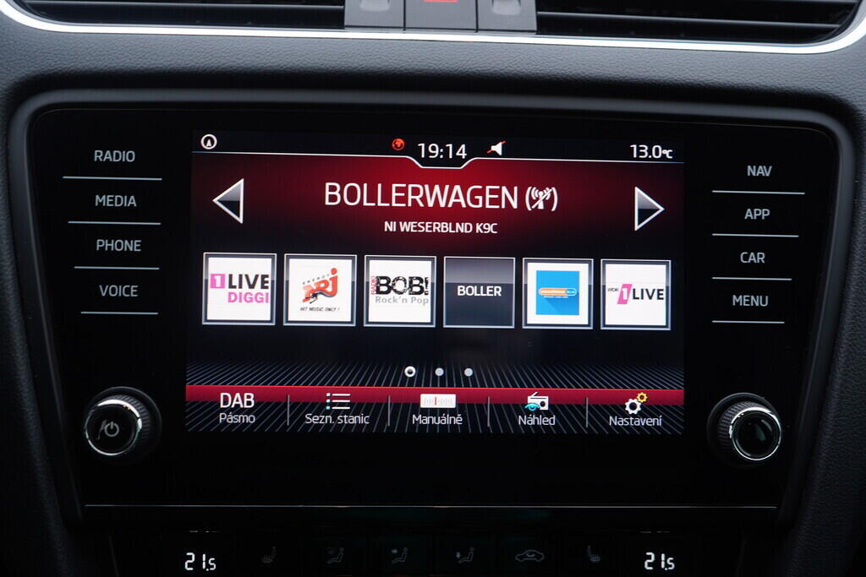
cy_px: 288
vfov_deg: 36.9
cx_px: 433
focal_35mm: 36
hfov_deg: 53.1
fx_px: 866
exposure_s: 1/50
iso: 125
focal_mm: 24
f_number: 3.2
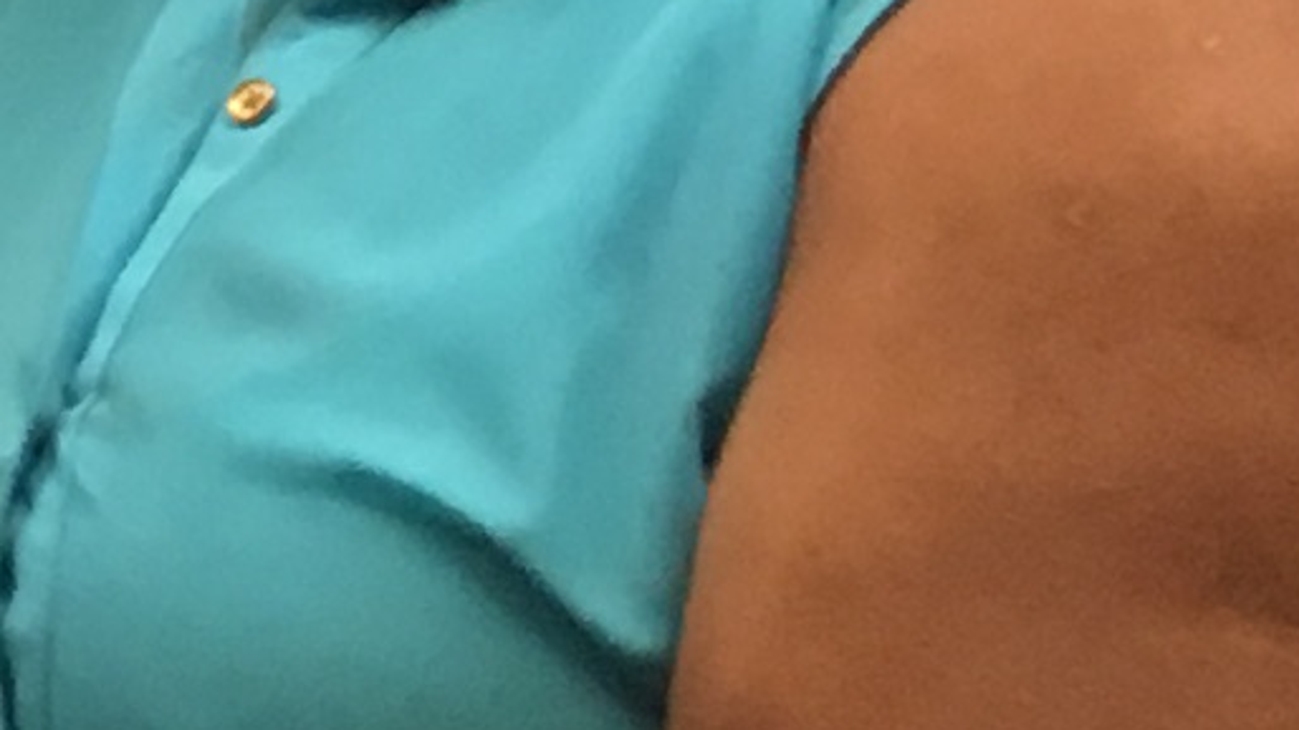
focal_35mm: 248
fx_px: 8541
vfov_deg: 4.6
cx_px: -3114
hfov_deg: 7.3
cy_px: -1942
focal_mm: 4.15
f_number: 2.2
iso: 100
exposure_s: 1/30
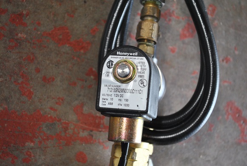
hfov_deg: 24.6
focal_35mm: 82
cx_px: 124
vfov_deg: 16.6
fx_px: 567
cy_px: 83
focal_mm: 55
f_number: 5.6
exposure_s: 1/20
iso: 400
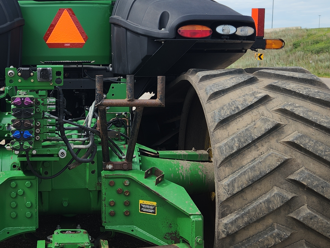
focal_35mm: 55
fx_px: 524
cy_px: 93
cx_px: 67
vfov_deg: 26.5
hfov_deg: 33.9
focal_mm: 5.4
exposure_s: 1/1160
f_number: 1.8
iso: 20
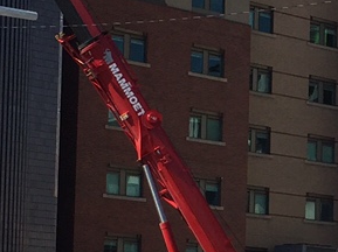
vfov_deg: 9.0
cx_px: 406
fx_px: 1599
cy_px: 264
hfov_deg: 11.8
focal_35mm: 164
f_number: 2.2
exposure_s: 1/1883
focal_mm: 4.15
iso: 32
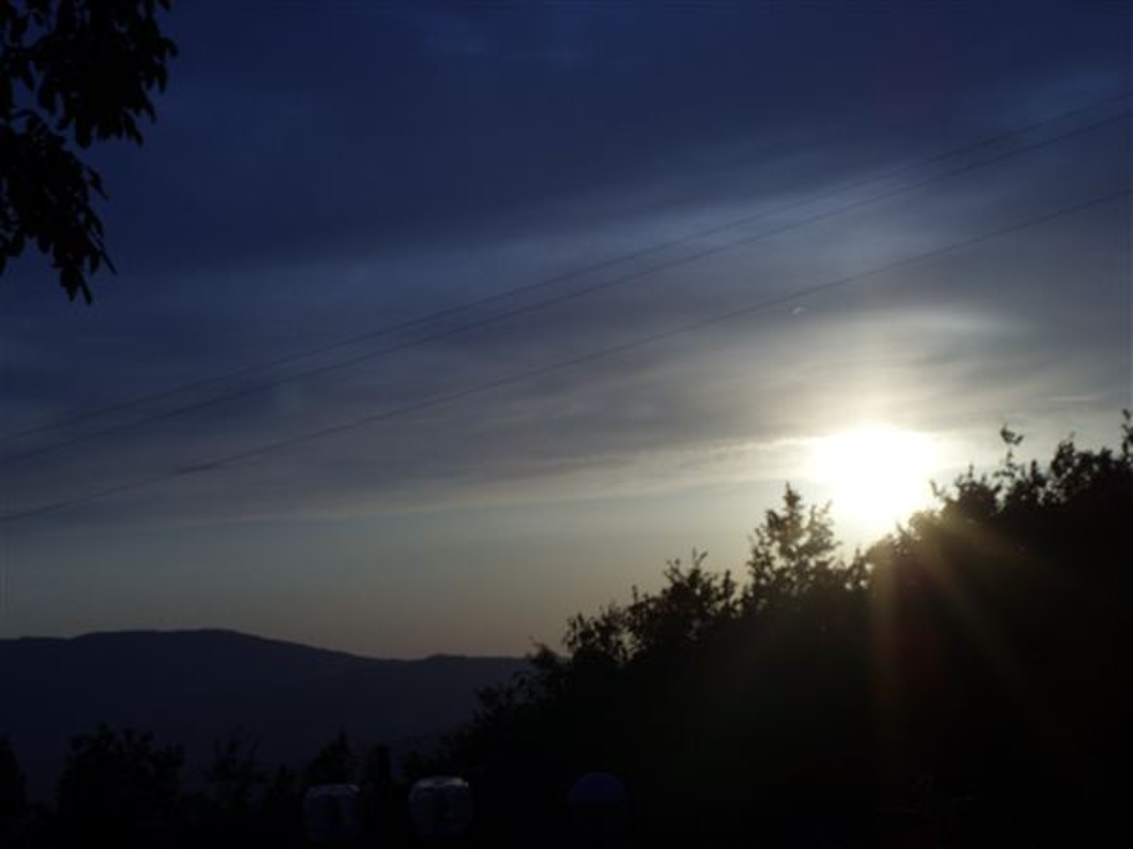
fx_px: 3699
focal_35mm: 113
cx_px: 566
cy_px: 424
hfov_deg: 17.4
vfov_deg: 13.1
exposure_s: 1/840
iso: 50
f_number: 7.8
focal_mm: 23.31
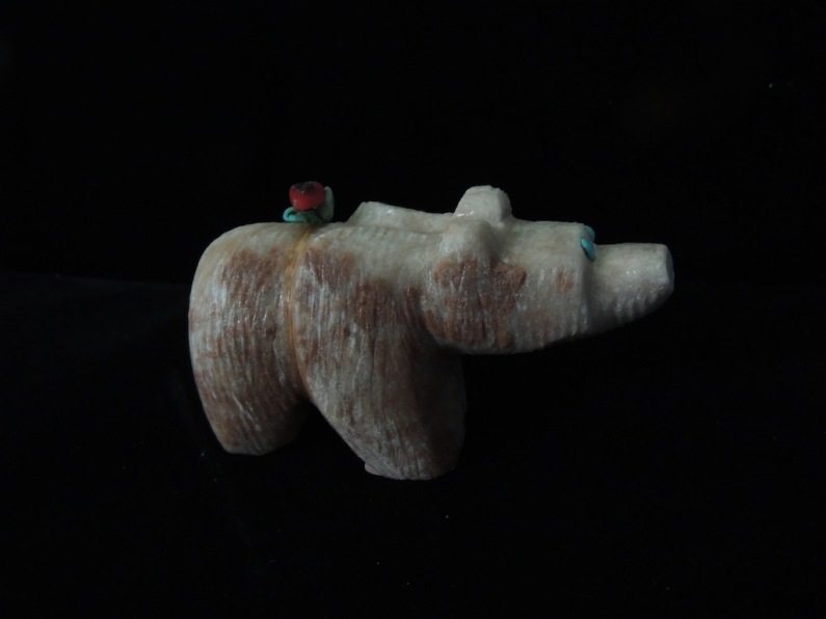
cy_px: 310
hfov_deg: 52.6
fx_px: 835
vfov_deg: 40.7
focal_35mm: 35
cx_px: 413
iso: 400
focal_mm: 6.2
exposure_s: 1/30
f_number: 3.3
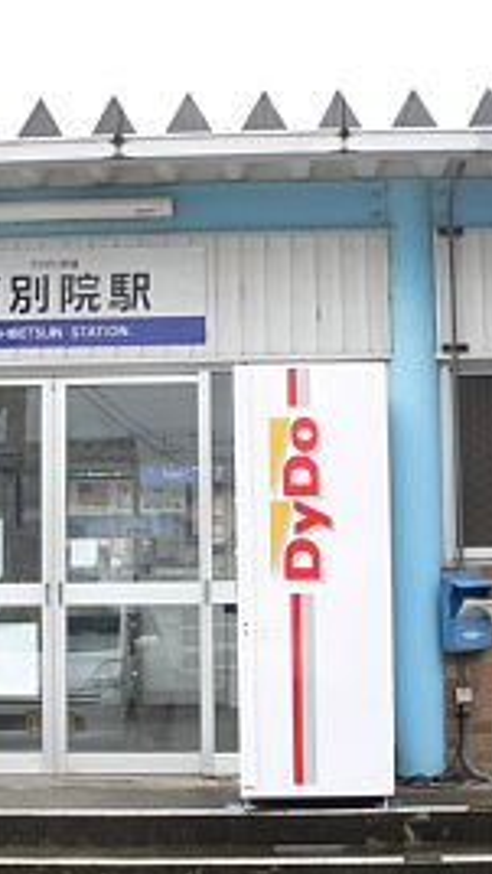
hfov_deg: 21.1
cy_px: 476
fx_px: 1320
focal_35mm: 57
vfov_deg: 36.6
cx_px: 231
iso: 80
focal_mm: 7.4
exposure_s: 1/60
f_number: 4
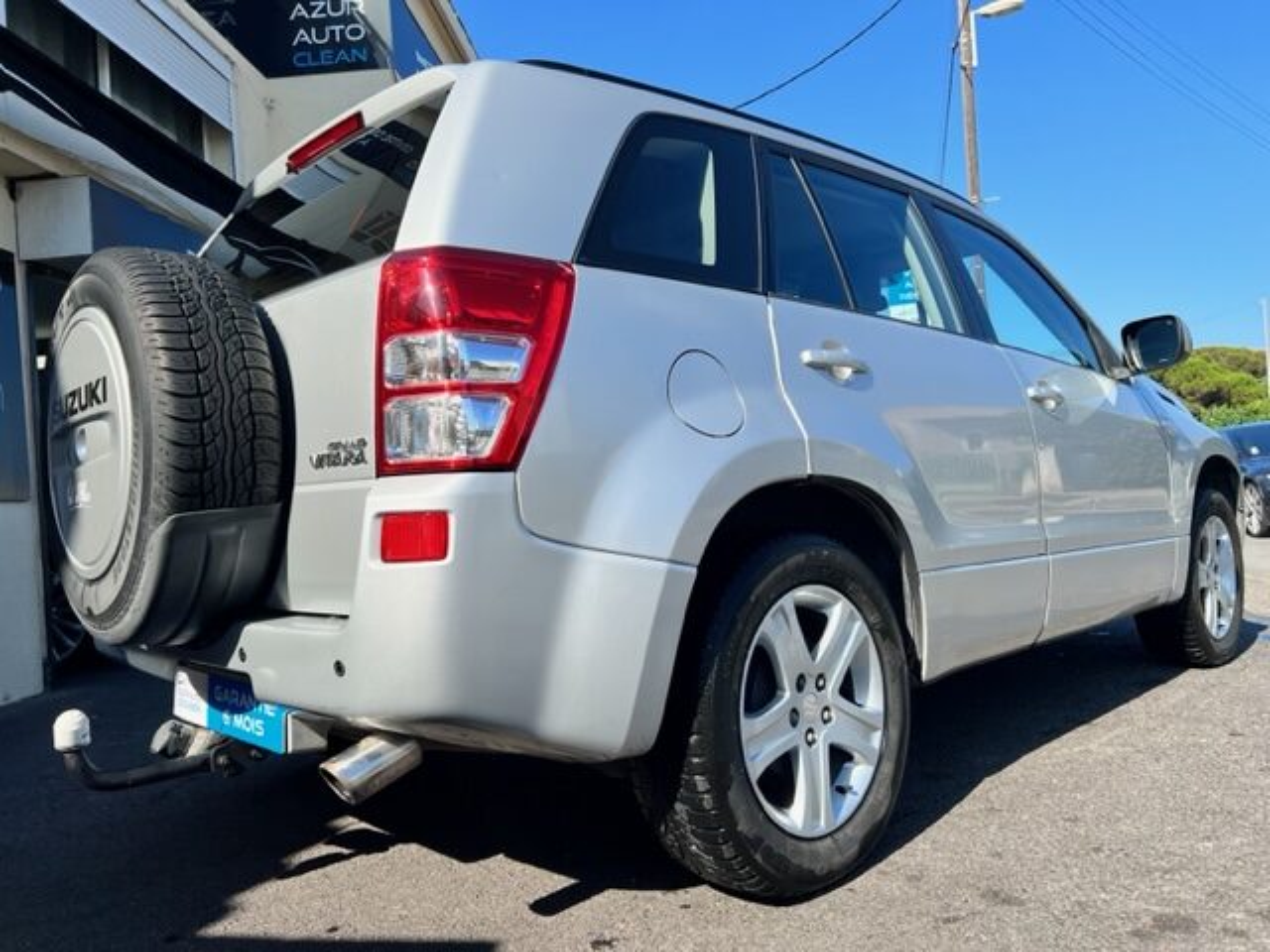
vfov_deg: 53.1
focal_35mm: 26
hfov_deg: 67.3
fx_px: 954
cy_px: 476
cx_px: 635
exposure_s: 1/2841
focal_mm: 5.7
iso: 50
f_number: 1.5
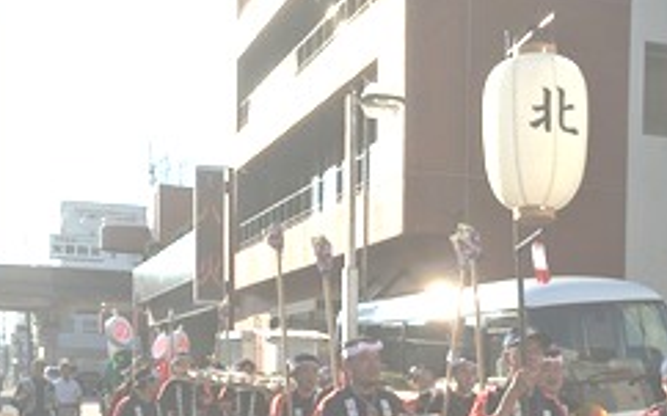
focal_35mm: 57
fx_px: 1036
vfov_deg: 22.0
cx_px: 402
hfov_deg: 35.6
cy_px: 399
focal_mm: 4.15
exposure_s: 1/1637
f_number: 2.2
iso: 25
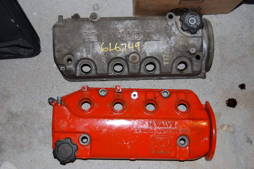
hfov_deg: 43.6
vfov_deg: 29.8
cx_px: 127
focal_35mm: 45
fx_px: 317
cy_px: 84
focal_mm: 30
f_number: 4.2
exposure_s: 1/60
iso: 400
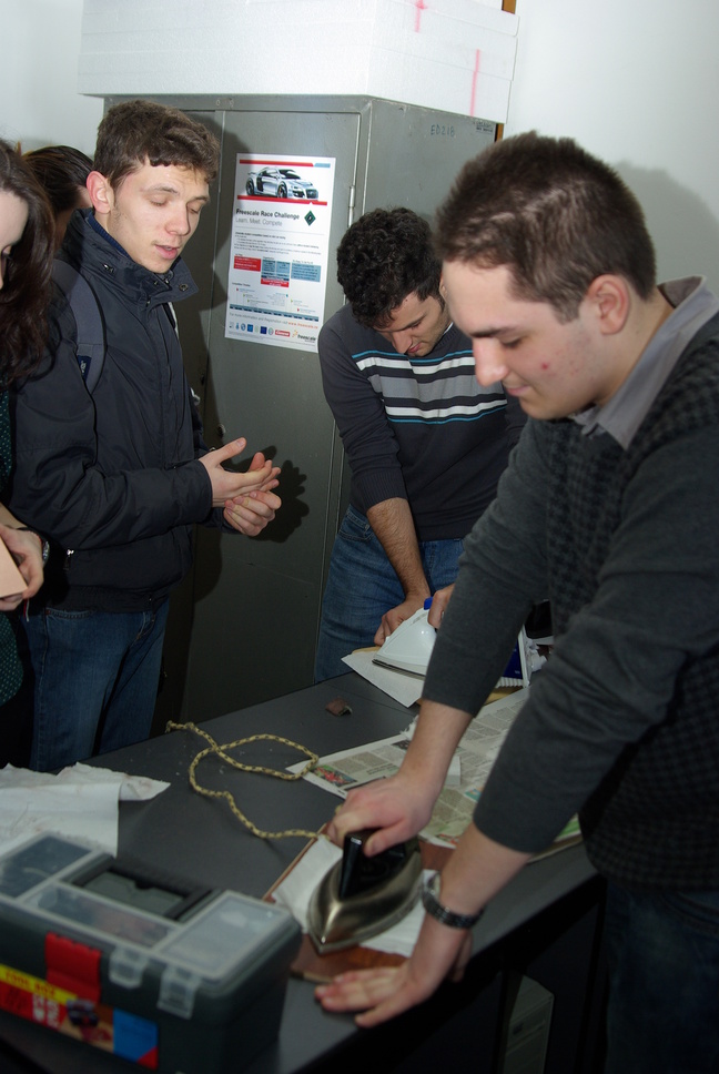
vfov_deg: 46.3
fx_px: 1255
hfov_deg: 32.0
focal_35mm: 42
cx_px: 360
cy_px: 537
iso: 200
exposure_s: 1/50
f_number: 4
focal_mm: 28
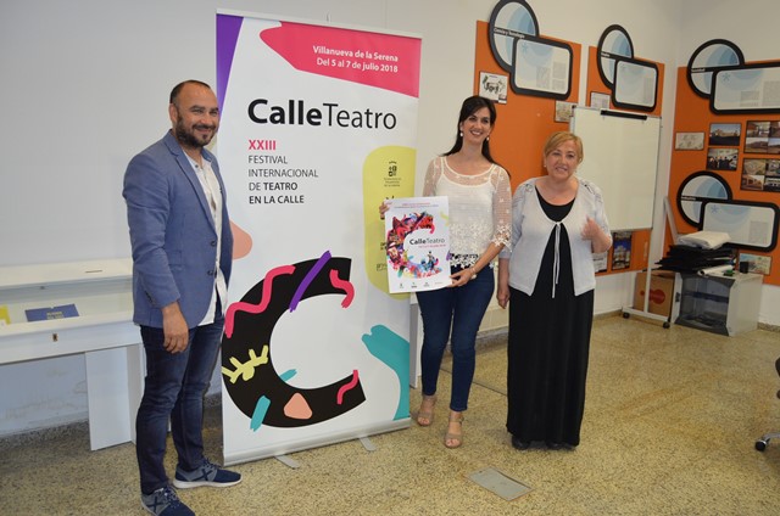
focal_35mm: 28
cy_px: 258
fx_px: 616
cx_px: 390
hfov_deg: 64.7
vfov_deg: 45.5
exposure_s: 1/60
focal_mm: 19
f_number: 3.5
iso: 1100
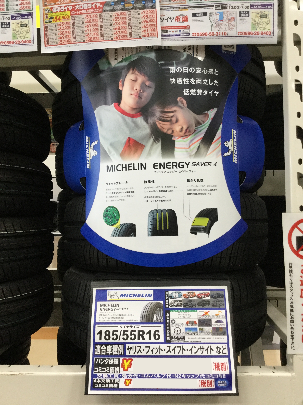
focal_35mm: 31
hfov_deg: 45.4
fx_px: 362
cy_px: 202
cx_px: 152
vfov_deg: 58.4
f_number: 2.4
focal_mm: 3.3
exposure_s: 1/30
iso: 40
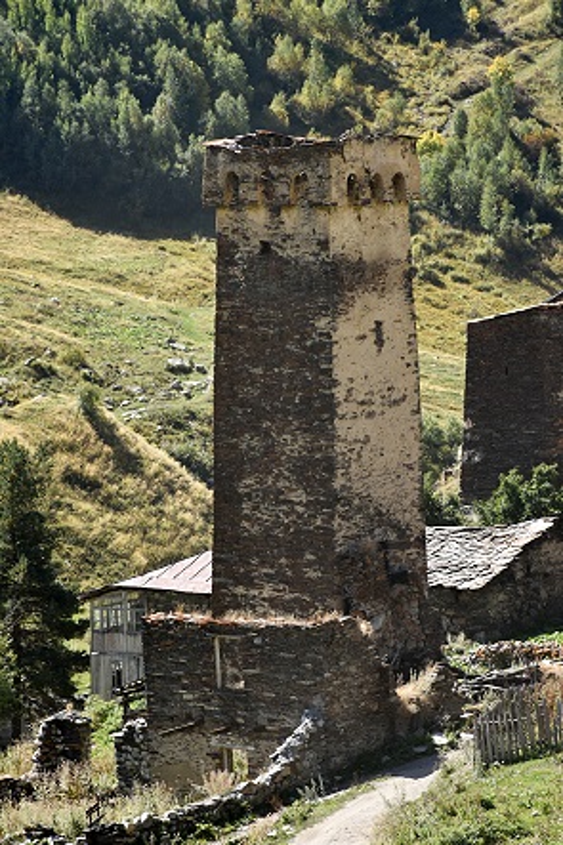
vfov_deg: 13.7
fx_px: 3521
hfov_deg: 9.1
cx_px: 282
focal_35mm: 150
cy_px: 422
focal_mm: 100
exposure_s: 1/400
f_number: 10
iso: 500
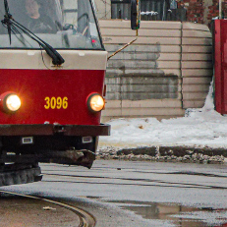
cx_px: -292
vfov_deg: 4.7
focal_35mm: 373
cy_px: -80
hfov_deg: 4.6
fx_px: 2767
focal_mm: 52
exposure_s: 1/125
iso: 400
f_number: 5
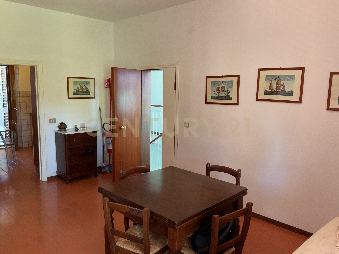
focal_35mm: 29
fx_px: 284
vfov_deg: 48.2
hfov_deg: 61.7
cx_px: 170
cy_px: 127
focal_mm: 3
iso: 200
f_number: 1.8
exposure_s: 1/33
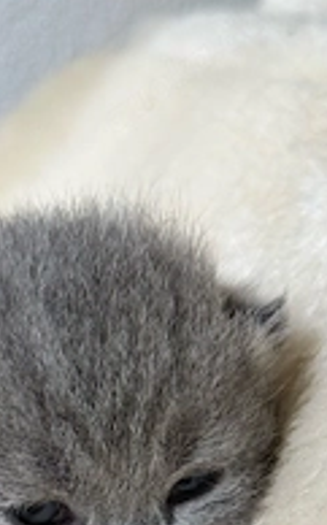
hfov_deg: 12.4
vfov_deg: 19.3
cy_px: 522
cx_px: 35
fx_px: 1499
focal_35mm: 105
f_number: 1.78
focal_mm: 6.76
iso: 100
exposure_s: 1/73
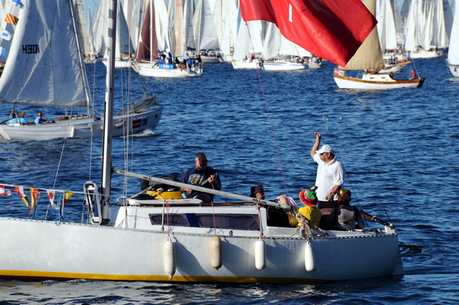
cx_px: 230
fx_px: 3822
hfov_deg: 6.9
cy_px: 152
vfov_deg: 4.6
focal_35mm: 300
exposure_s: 1/500
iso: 200
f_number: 11
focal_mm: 200
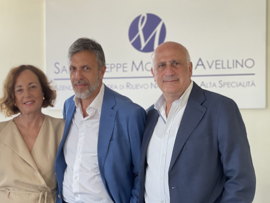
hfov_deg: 25.3
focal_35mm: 77
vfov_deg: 19.1
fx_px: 601
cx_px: 117
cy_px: 106
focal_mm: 7.5
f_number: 2.2
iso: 160
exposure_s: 1/50
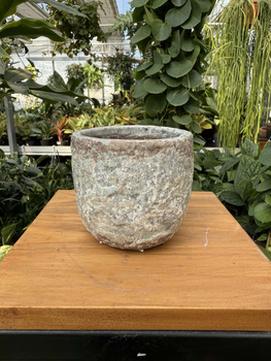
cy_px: 180
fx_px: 261
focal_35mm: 25
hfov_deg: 54.9
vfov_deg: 69.4
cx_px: 136
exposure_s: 1/395
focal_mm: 2.22
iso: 40
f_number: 2.2
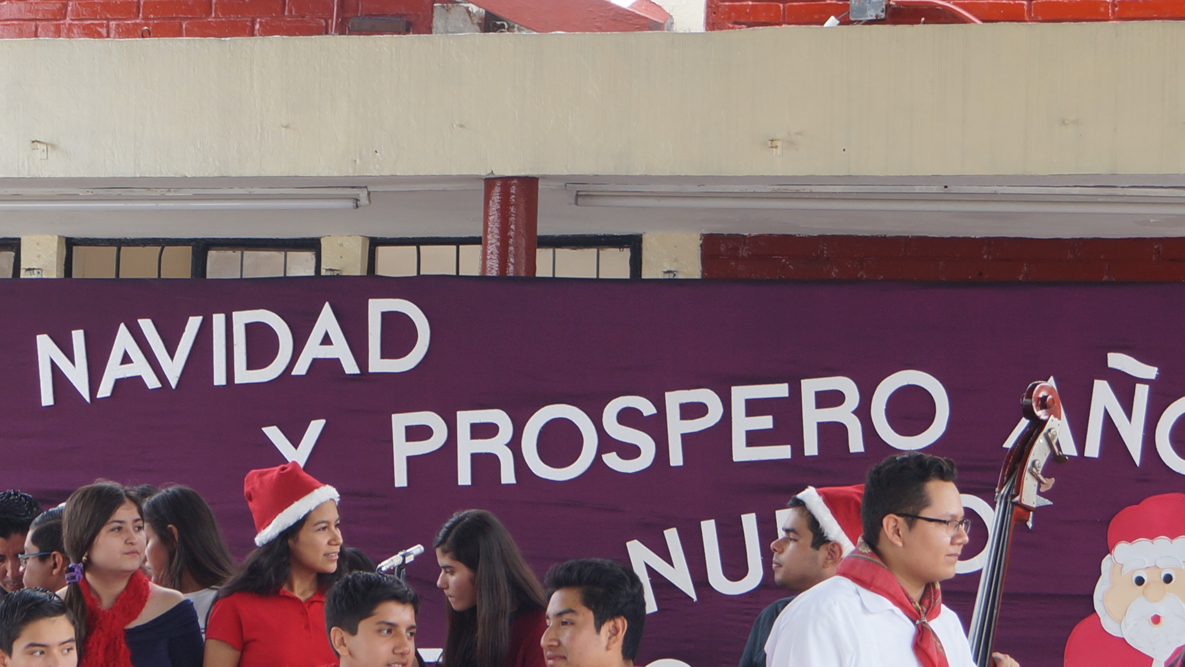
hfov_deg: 17.7
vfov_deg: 9.9
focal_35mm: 121
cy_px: 672
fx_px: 3807
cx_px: 604
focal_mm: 35
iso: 100
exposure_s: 1/60
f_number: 4.5
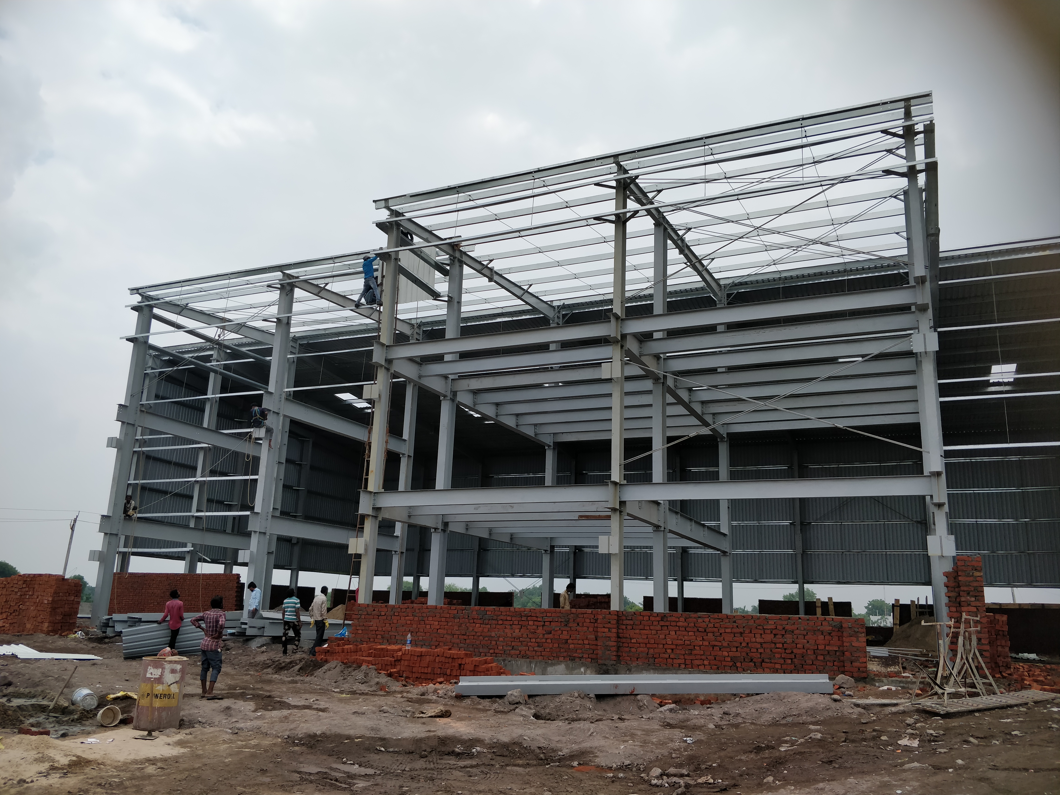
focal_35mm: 24
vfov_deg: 56.8
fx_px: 735
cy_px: 398
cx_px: 530
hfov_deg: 71.6
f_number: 1.7
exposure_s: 1/2519
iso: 200
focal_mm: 4.1
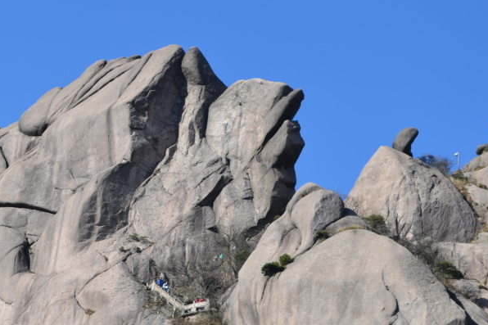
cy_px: 185
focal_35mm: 142
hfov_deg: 14.4
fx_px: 1922
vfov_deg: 9.7
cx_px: 169
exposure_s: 1/200
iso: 100
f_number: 7.1
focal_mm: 55
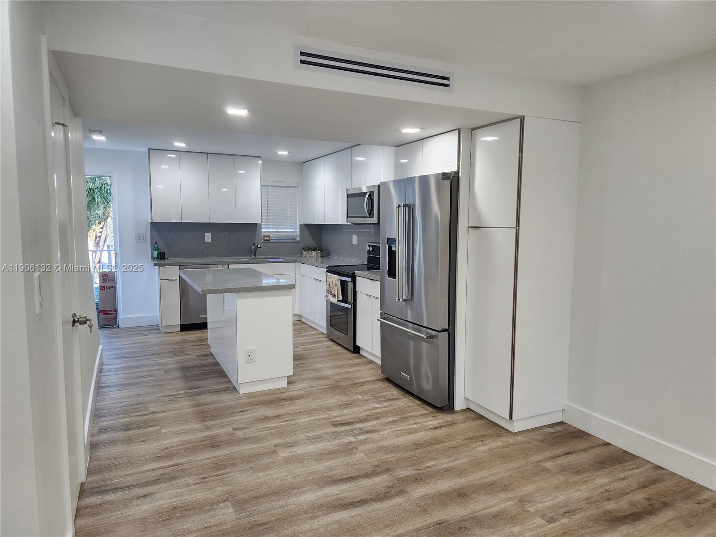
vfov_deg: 58.9
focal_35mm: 23
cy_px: 268
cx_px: 358
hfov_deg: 73.9
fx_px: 476
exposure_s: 1/120
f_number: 1.8
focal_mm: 6.4
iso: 160
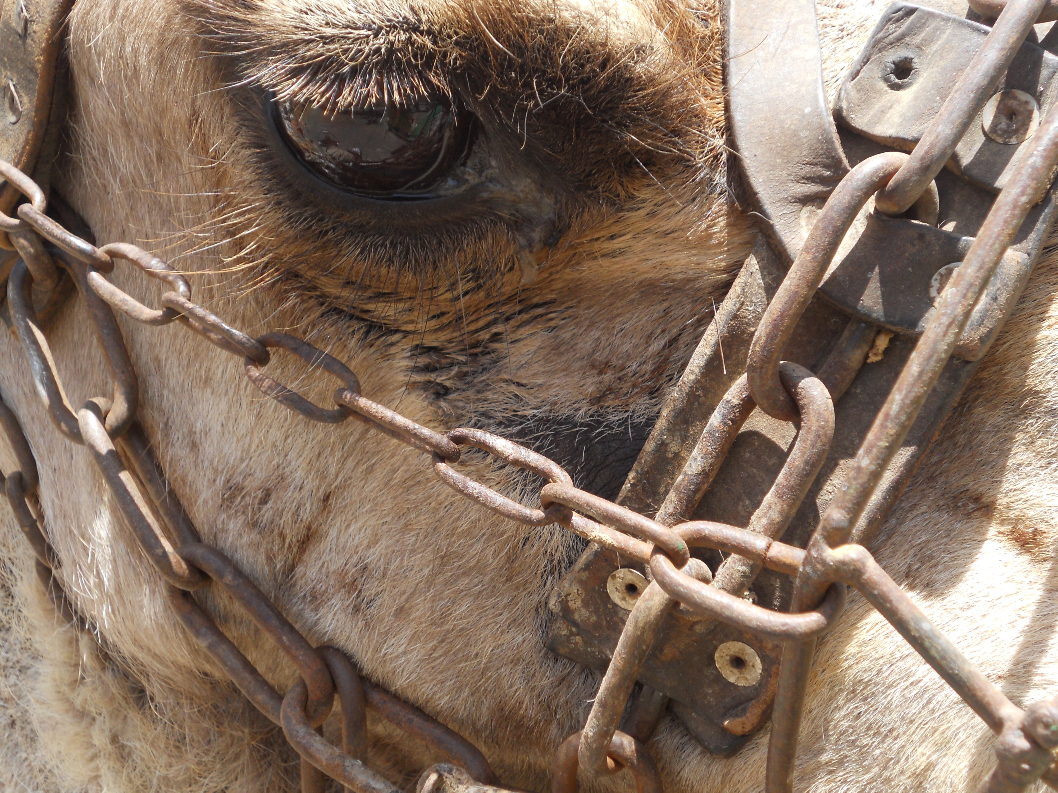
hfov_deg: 41.2
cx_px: 529
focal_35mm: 46
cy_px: 396
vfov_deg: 31.5
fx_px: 1406
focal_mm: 8.2
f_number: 4.3
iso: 80
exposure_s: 1/250
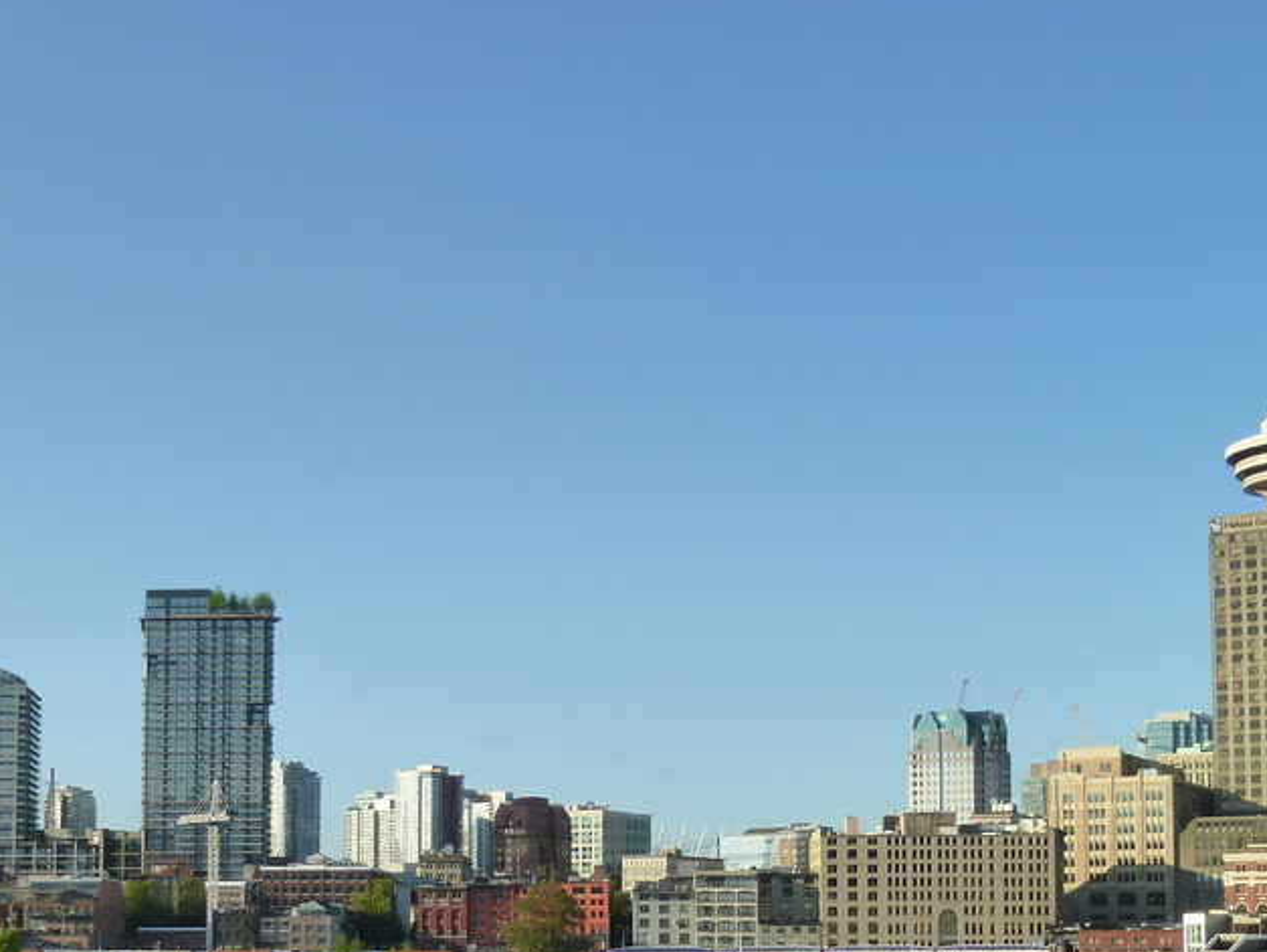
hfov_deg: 37.5
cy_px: 784
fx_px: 1868
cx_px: 594
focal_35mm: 51
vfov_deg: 27.9
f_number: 3.3
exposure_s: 1/500
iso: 125
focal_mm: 4.5
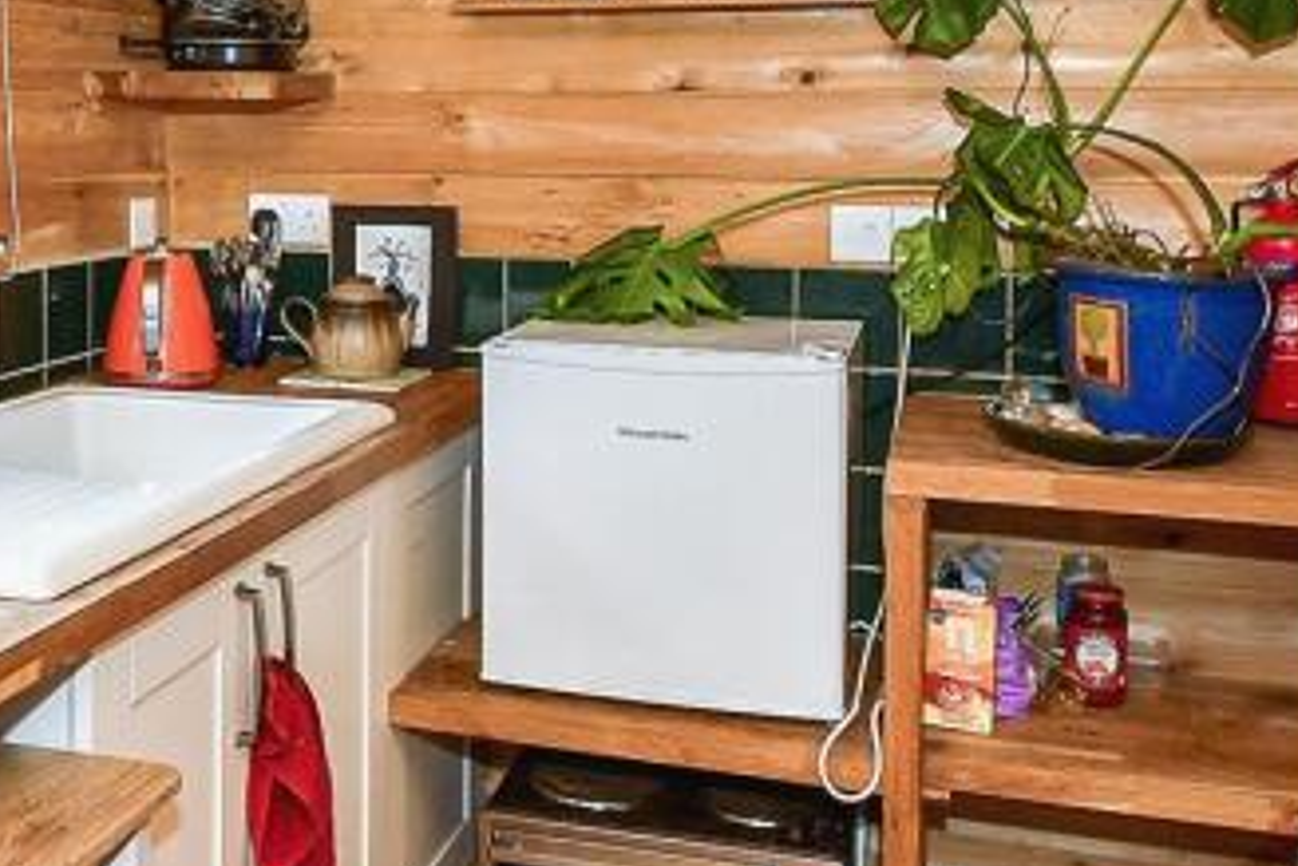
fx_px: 2813
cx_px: 210
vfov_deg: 17.3
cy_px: 125
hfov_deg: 25.4
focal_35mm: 78
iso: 200
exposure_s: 1/30
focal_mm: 17
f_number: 8
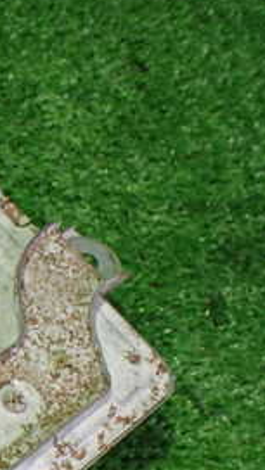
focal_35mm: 72
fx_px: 899
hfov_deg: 14.3
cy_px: 363
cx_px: -246
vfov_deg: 28.8
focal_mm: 5.4
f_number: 2.3
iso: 800
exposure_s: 1/30
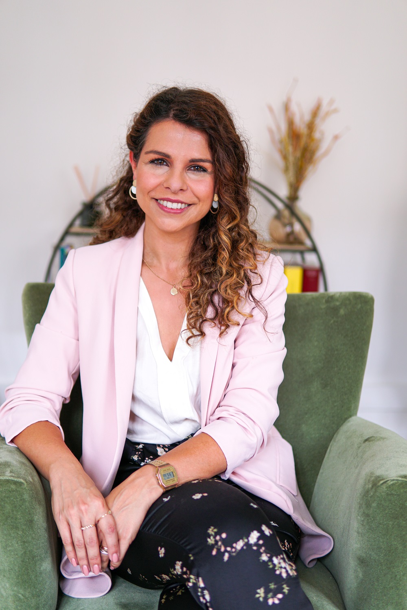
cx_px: 204
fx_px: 763
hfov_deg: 29.9
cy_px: 305
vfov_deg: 43.6
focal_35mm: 45
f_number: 1.4
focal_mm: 30
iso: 100
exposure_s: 1/60
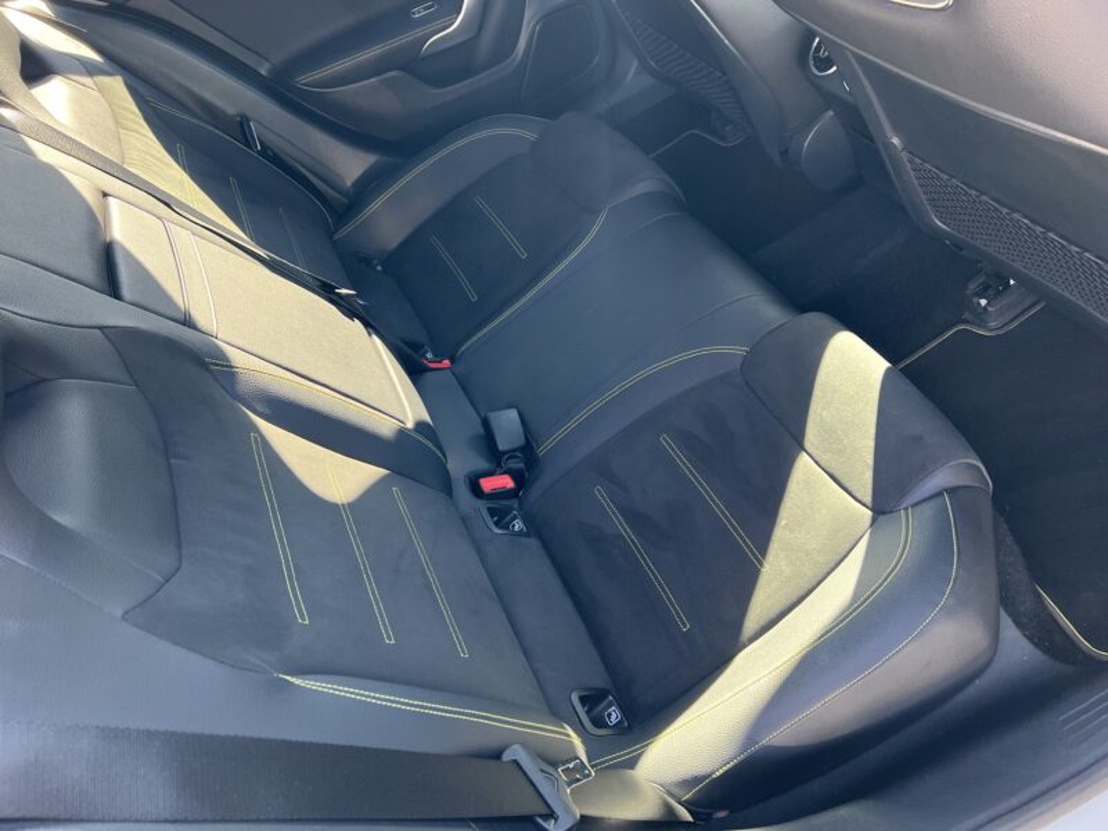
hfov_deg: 67.3
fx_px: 832
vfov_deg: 53.1
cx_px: 554
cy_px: 416
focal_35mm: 26
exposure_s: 1/121
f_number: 1.5
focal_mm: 5.7
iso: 125
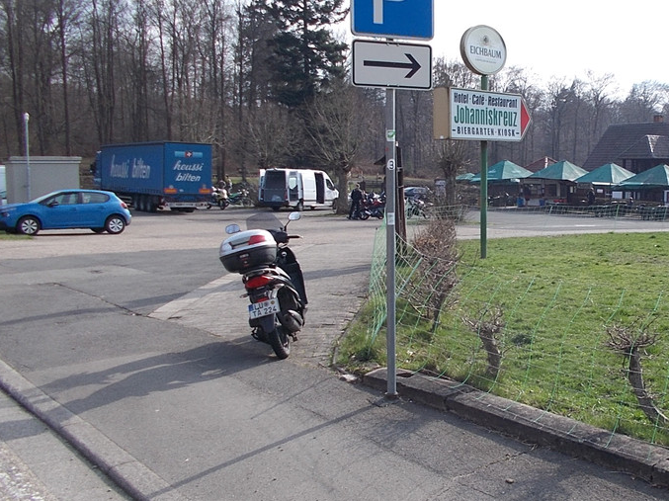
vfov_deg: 35.1
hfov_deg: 44.0
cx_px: 516
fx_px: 792
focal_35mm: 41
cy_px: 229
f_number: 8
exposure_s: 1/100
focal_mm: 4.6
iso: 80
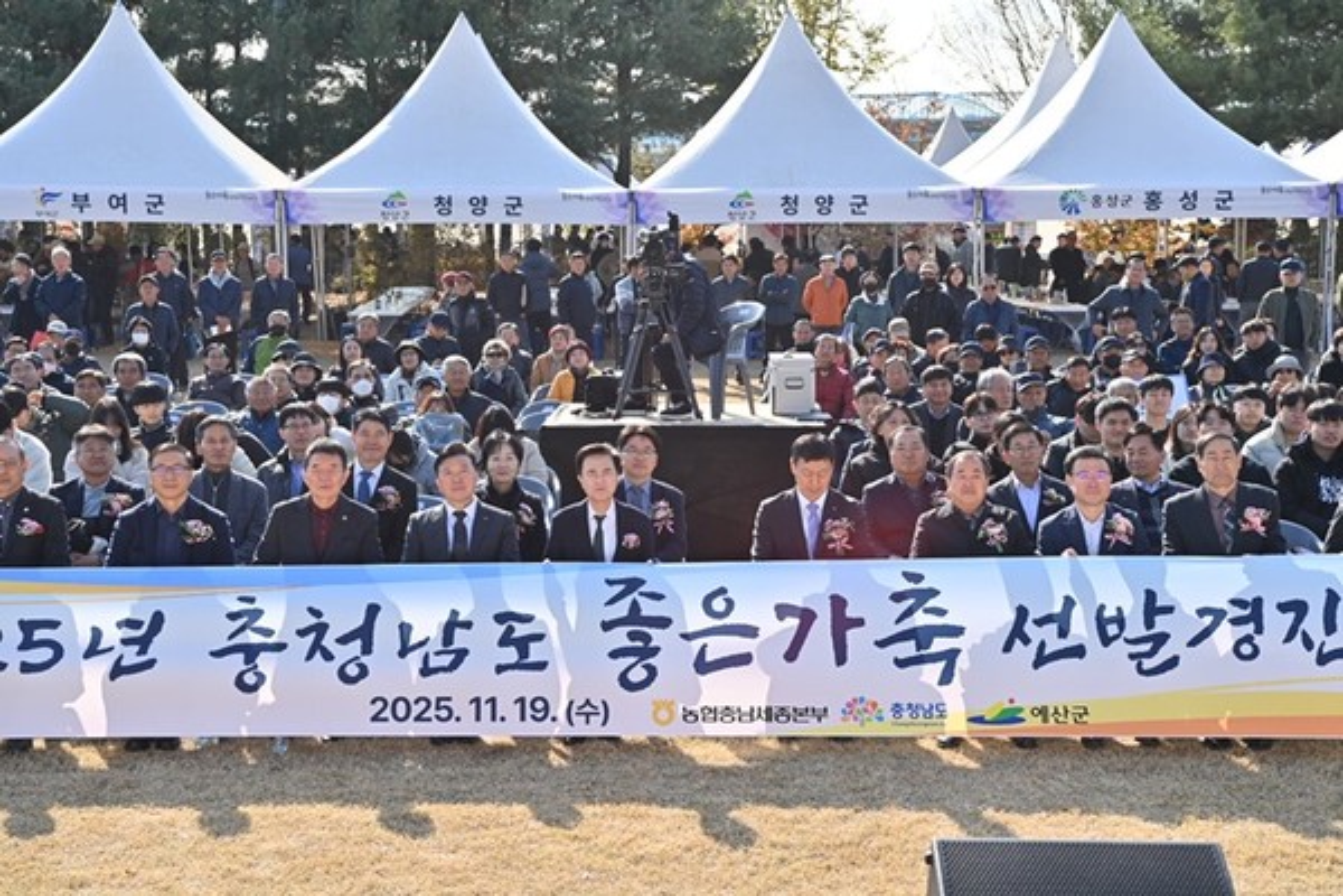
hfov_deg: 28.8
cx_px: 672
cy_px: 448
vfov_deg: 19.5
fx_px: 2611
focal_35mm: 70
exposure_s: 1/250
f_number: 8
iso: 100
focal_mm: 70
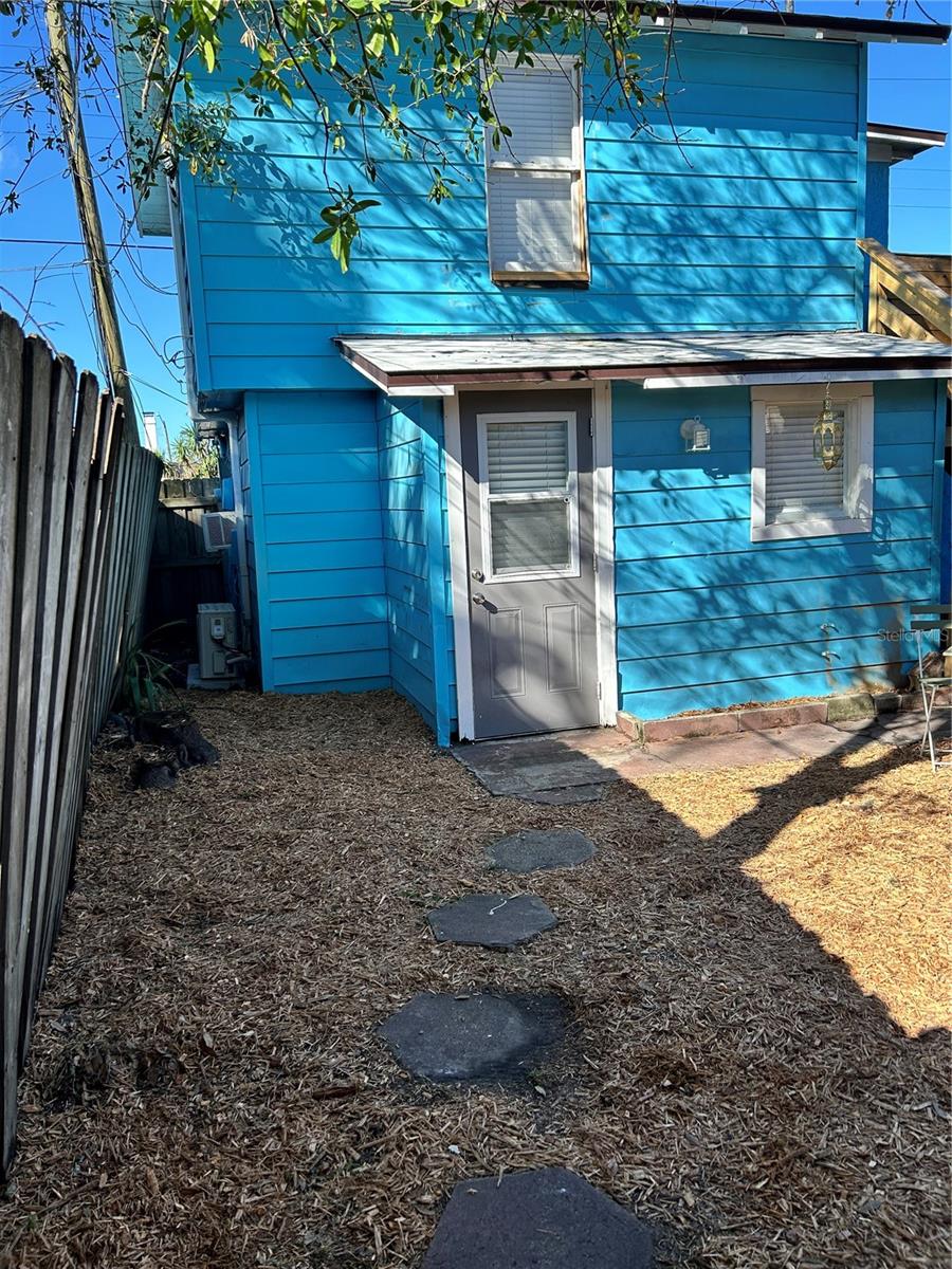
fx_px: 953
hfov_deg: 53.1
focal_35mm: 26
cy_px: 634
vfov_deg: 67.3
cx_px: 476
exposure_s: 1/1449
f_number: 1.5
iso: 50
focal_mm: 5.7
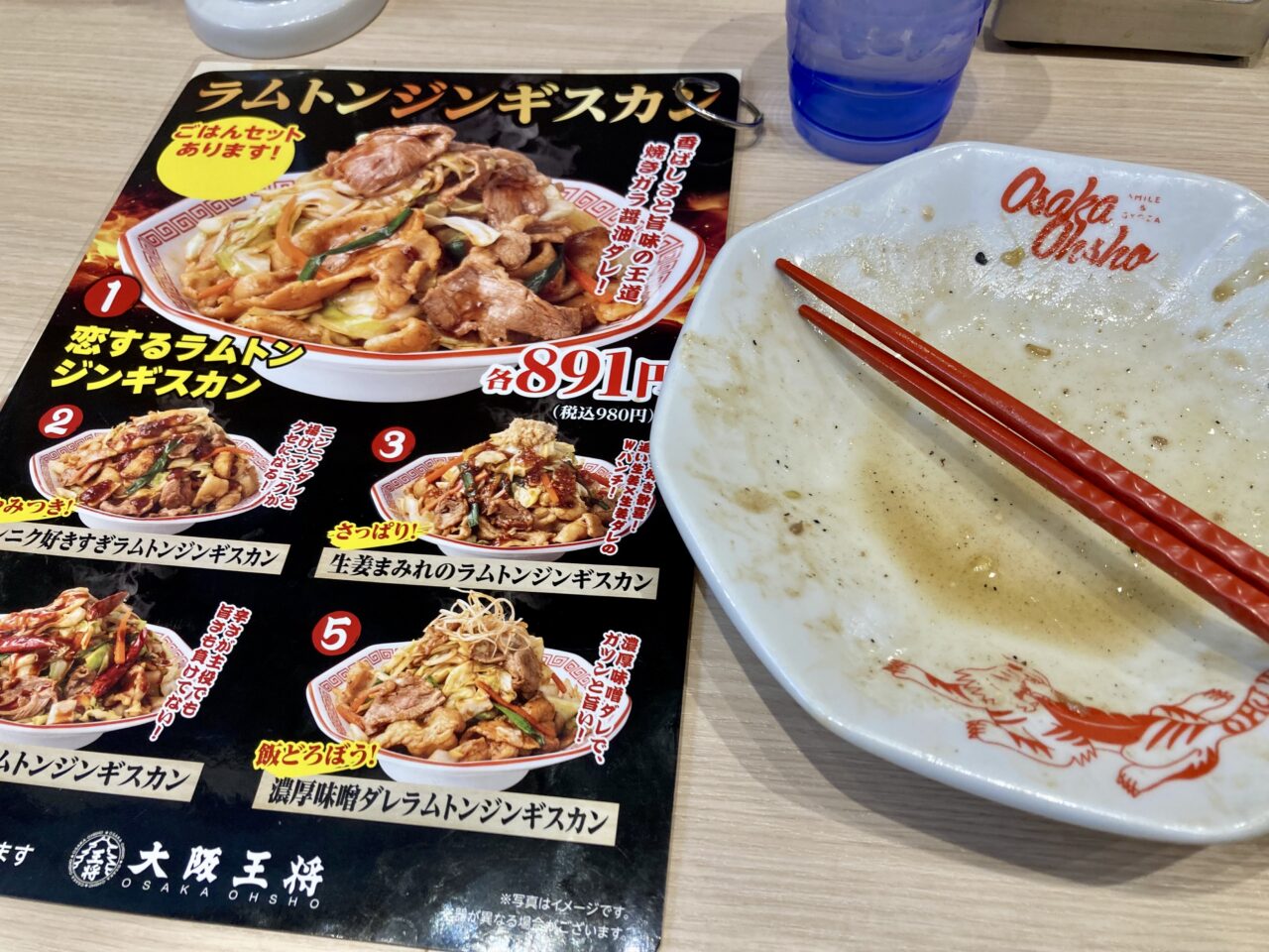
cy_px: 476
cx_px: 634
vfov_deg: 49.7
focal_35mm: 28
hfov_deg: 63.4
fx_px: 1026
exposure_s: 1/50
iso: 50
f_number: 1.8
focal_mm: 3.99
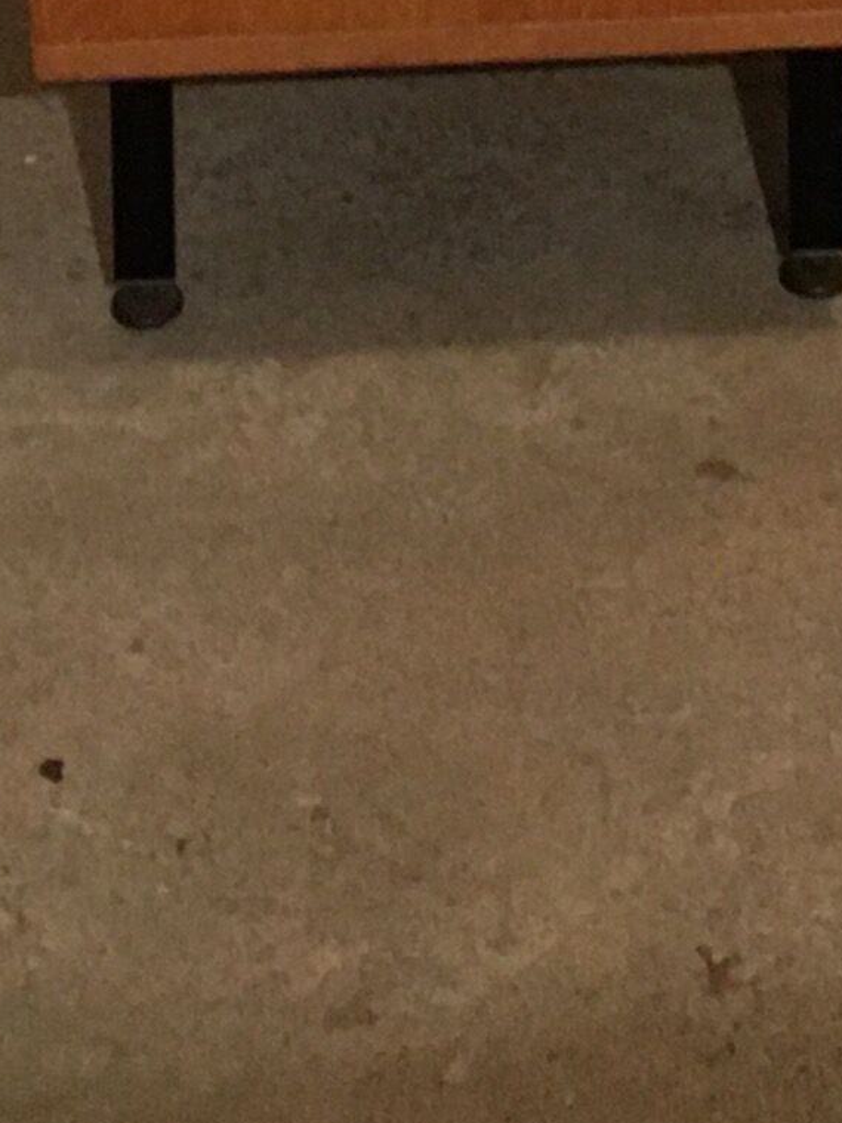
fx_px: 4996
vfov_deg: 11.8
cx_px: 722
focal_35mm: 154
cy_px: -891
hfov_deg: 9.6
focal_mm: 4.15
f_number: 2.2
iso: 250
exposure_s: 1/33
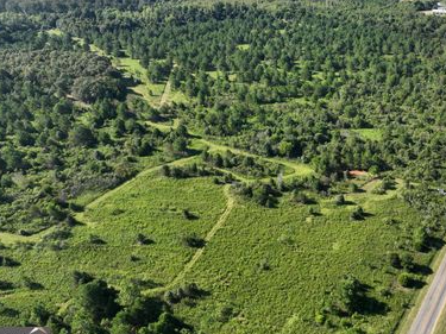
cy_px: 126
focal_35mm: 32
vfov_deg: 43.8
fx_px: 412
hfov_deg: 56.1
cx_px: 281
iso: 200
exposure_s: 1/1600
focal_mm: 12.29
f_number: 2.8
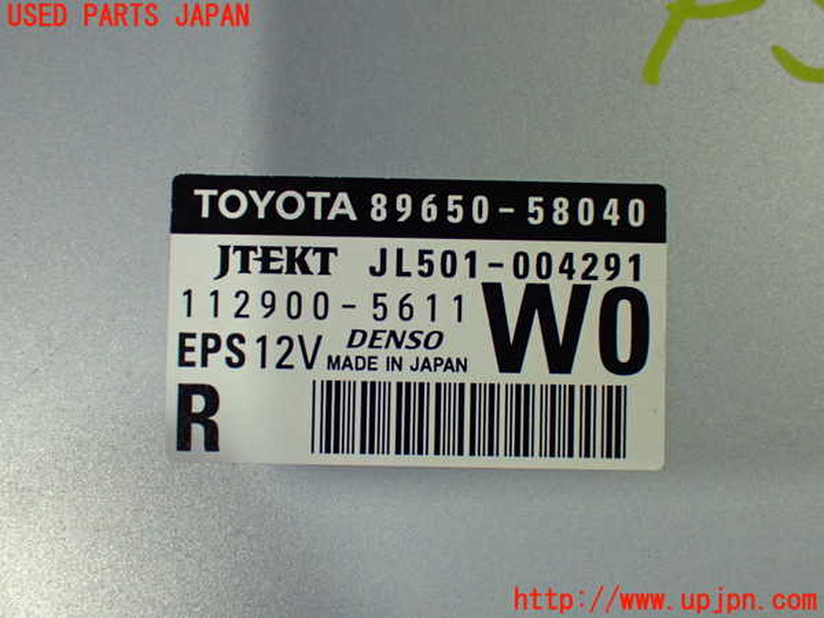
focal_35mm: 47
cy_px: 309
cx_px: 412
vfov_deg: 30.9
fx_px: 1119
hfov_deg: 40.4
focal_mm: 8.4
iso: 800
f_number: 3.1
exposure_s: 1/80
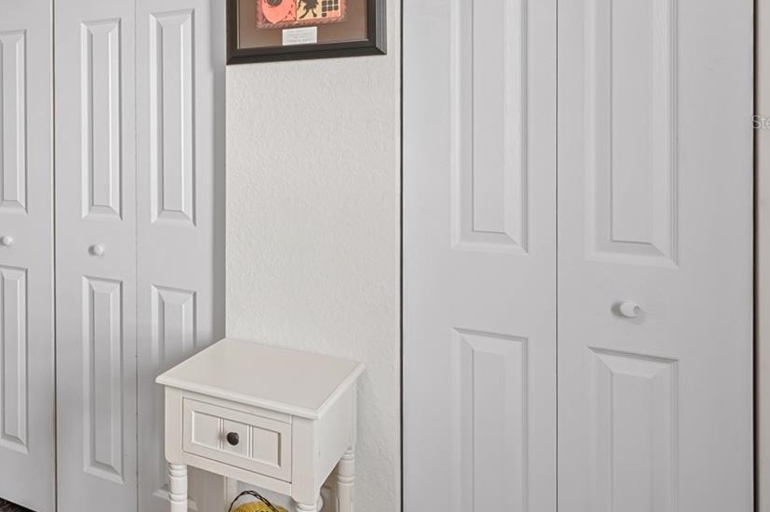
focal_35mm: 29
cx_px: 90
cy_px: 122
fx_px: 620
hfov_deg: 55.9
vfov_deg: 43.3
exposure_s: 1/2
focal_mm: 10
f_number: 9
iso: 250
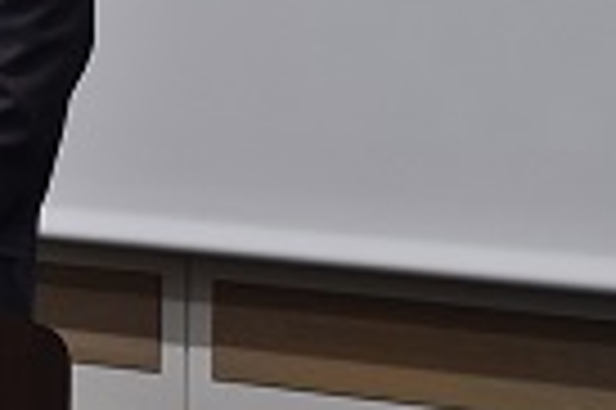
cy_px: -113
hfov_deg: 7.5
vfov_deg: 5.0
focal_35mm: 271
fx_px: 4625
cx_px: -184
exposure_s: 1/60
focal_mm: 55
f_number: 5.6
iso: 560
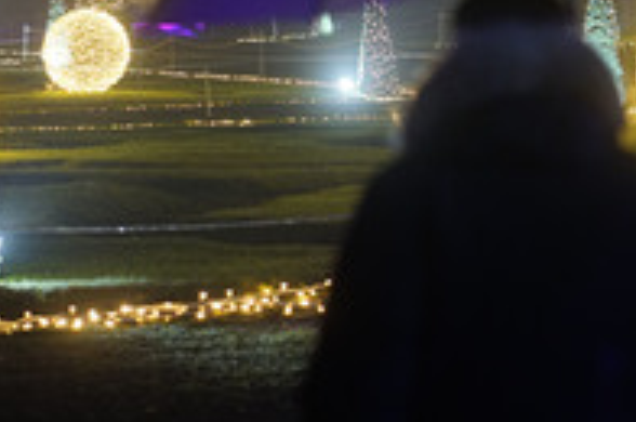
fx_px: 3457
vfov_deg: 7.0
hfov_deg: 10.5
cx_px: 385
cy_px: 42
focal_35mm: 196
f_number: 2.8
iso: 1600
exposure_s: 1/40
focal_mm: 85
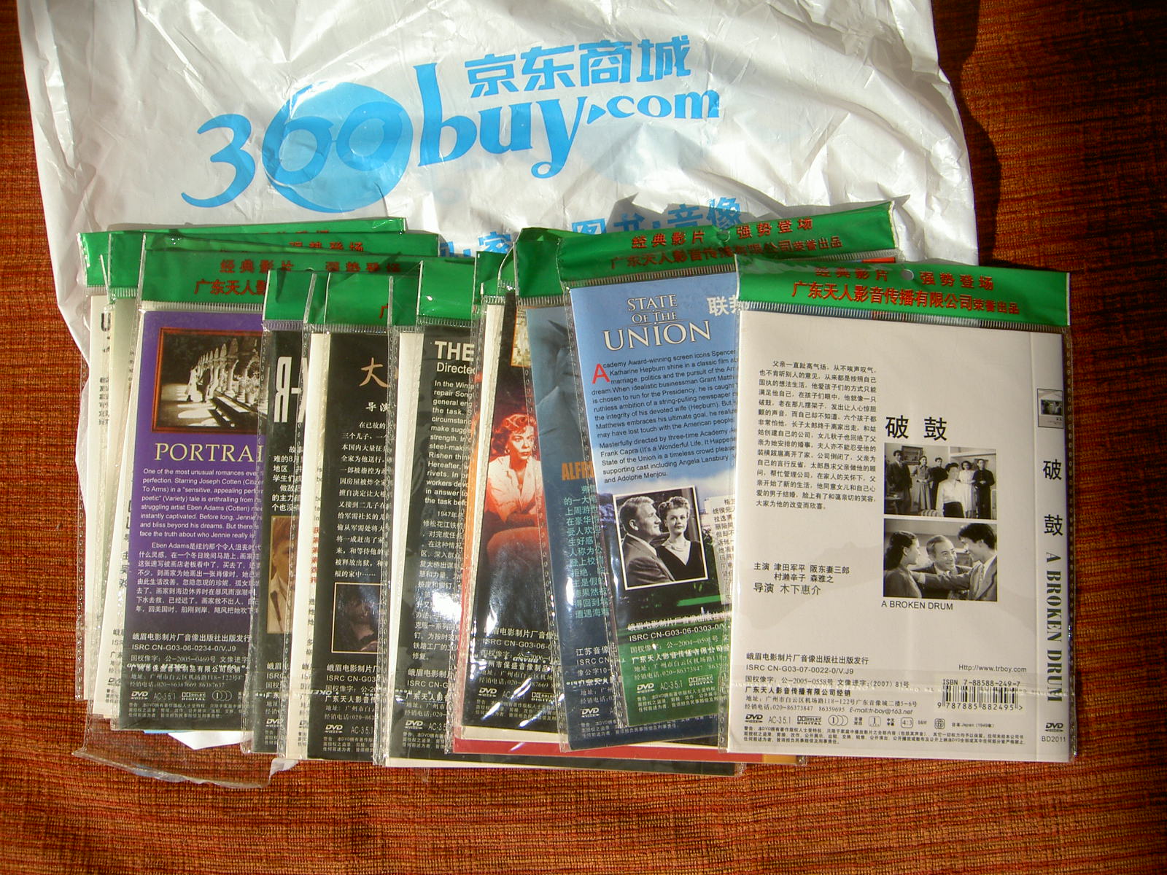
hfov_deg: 54.0
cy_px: 438
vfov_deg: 41.8
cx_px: 584
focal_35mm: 34
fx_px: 1146
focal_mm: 5.6
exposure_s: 1/160
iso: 50
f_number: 4.7
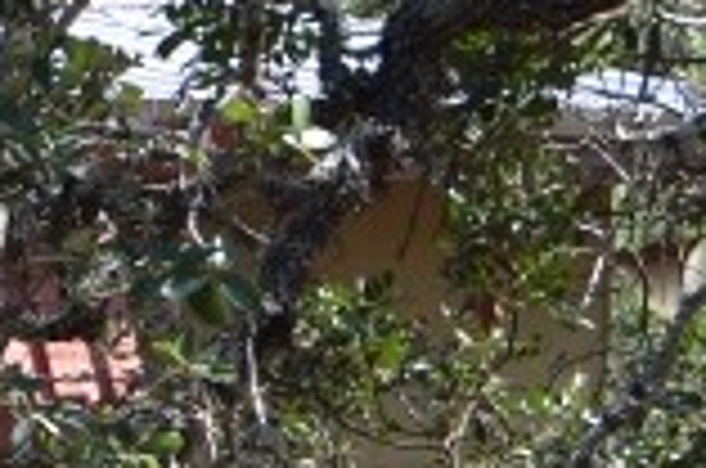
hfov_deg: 6.6
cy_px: 594
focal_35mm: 287
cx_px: -1340
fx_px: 5617
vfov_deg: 4.7
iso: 100
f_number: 6.3
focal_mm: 26
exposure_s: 1/160
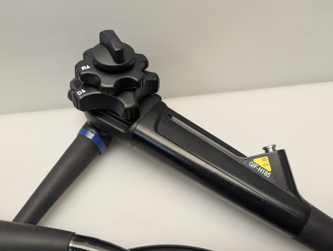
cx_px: 166
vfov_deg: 56.9
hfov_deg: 71.5
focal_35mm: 24
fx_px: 231
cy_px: 126
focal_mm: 6.81
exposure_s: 1/50
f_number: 1.85
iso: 72
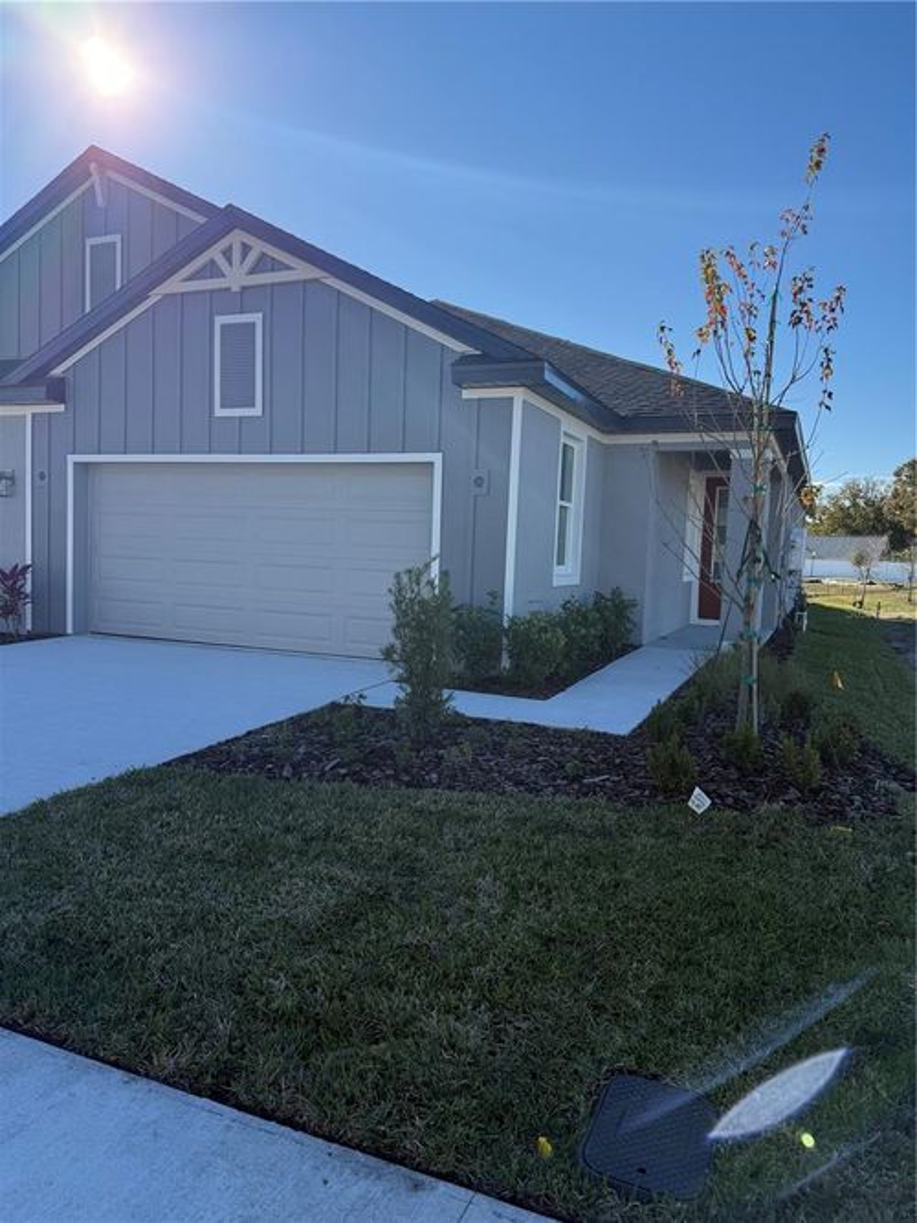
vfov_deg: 71.6
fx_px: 848
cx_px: 458
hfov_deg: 56.8
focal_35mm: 24
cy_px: 612
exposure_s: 1/4673
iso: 100
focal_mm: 6.76
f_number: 1.78
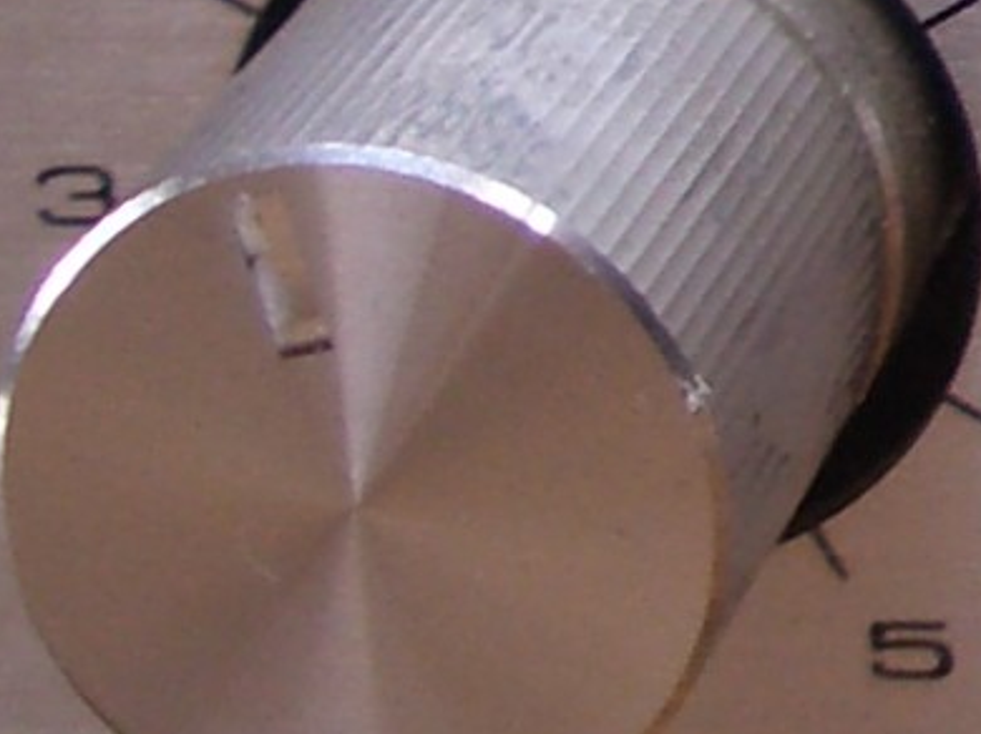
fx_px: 6429
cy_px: -419
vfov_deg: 6.4
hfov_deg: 8.2
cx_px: 2076
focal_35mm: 227
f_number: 2.6
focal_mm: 5.8
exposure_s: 1/40
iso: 100
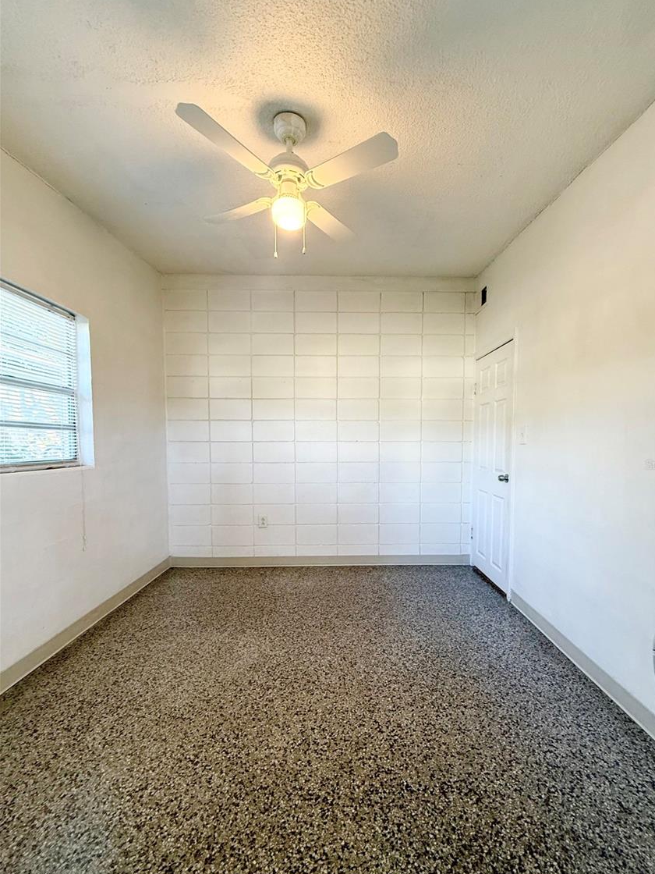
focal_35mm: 15
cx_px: 350
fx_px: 378
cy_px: 464
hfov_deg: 81.6
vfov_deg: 98.0
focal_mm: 2.22
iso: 320
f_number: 2.2
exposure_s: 1/120
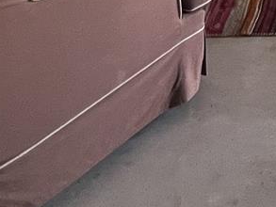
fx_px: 566
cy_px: -260
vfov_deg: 14.9
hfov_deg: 22.5
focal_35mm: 71
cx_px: 414
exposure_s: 1/50
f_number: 1.8
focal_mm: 1.57
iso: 250
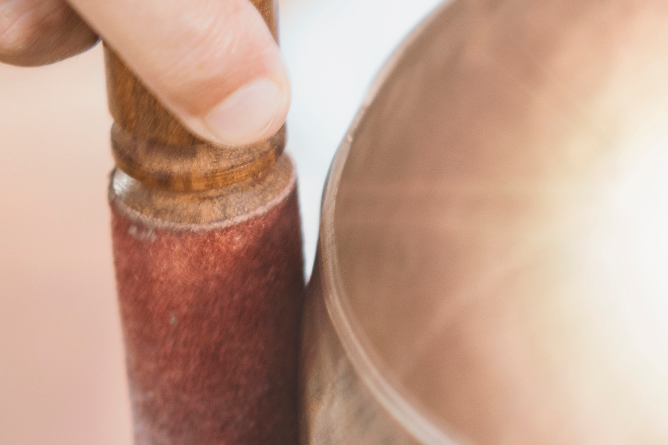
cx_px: 459
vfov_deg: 3.7
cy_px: -102
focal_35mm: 373
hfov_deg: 5.5
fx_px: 6920
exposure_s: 1/200
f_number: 2.5
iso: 100
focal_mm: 85
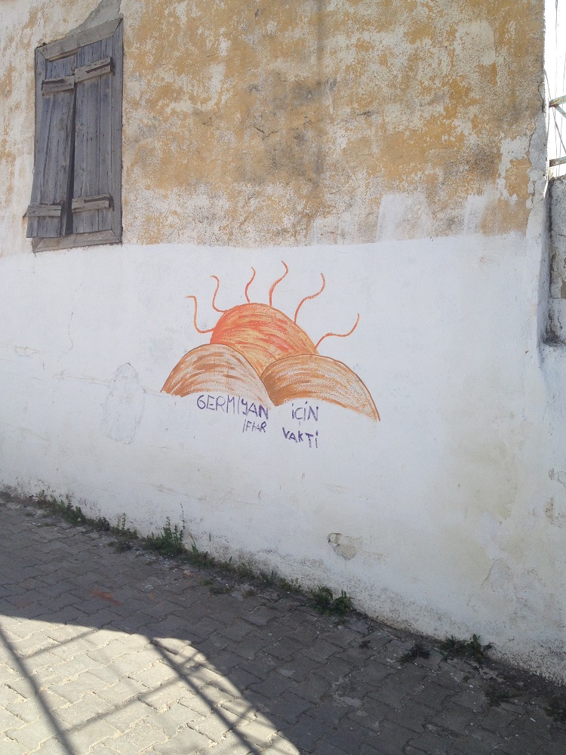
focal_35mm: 35
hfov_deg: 40.7
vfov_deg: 52.6
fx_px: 763
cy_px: 378
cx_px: 283
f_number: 2.4
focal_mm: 4.28
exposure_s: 1/1346
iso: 50
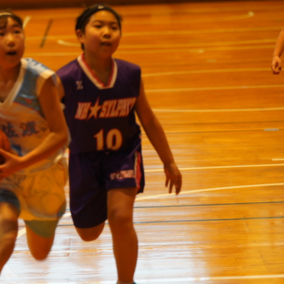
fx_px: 1532
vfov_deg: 10.6
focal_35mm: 165
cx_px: 18
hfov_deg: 10.5
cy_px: 126
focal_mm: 100
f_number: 2.8
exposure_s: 1/160
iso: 1600
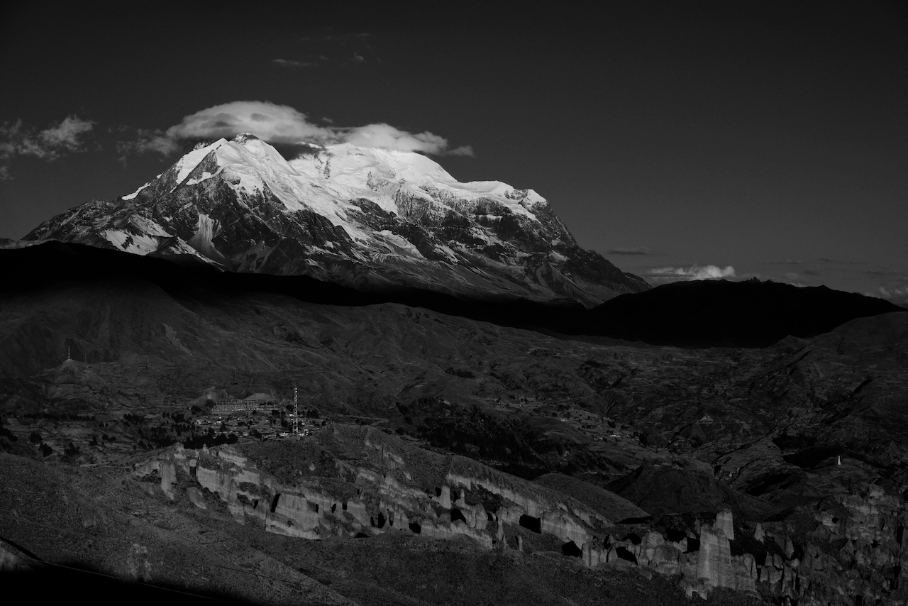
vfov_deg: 16.5
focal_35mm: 83
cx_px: 454
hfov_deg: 24.5
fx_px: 2094
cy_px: 303
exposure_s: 1/640
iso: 200
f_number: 9
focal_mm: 55
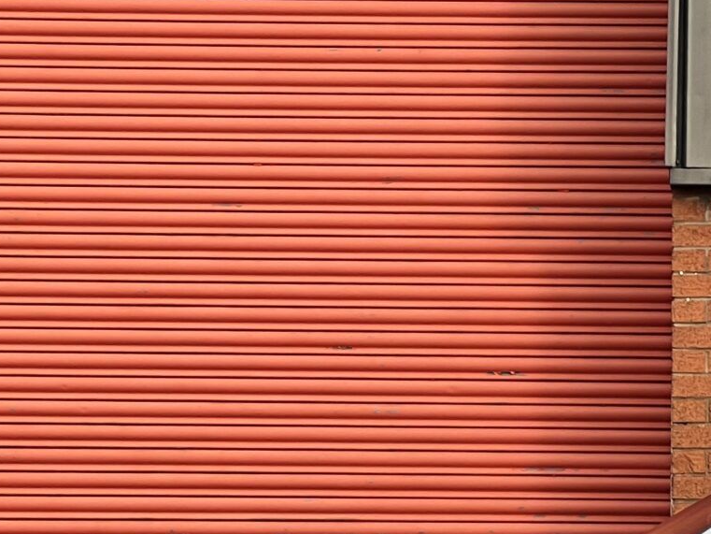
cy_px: 383
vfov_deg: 5.7
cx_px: 928
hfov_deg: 7.6
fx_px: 5321
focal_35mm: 259
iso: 32
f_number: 2.8
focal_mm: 9
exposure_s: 1/165
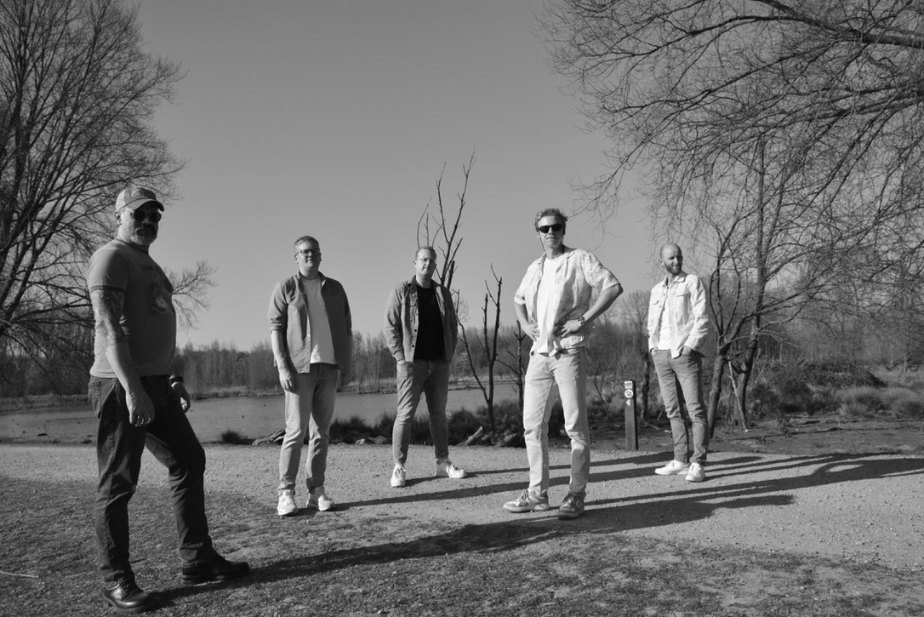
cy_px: 308
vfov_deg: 48.0
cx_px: 462
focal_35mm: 27
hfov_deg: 67.4
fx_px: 693
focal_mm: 18
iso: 800
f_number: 5.6
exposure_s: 1/3200
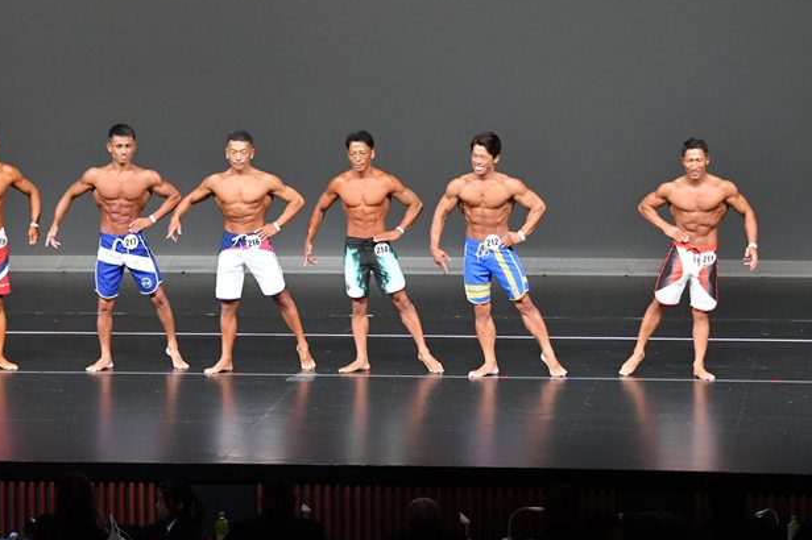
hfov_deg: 11.1
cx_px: 312
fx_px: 4170
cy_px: 237
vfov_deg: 7.4
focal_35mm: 185
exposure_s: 1/400
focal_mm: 98
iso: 5000
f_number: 5.6
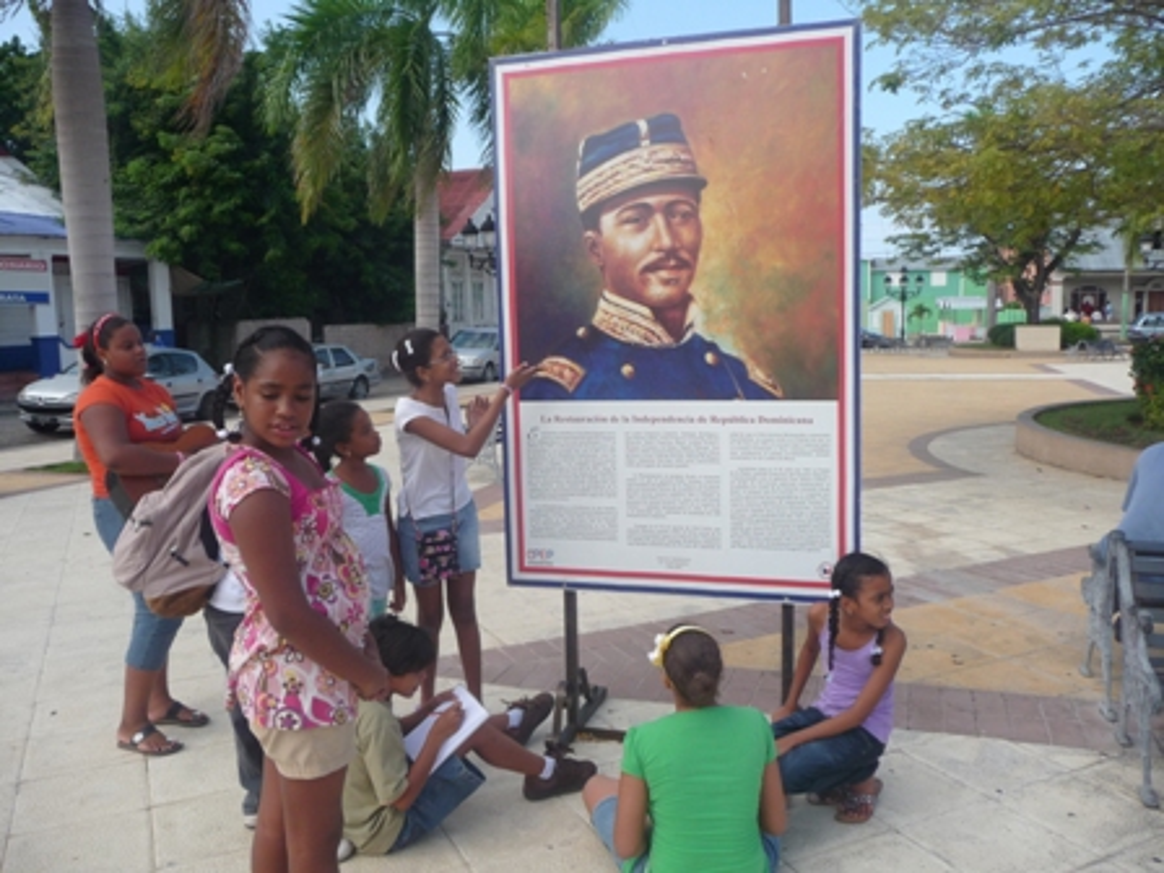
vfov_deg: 49.7
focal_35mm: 28
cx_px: 582
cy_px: 436
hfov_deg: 63.4
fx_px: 942
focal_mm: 4.7
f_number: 3.3
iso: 100
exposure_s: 1/500
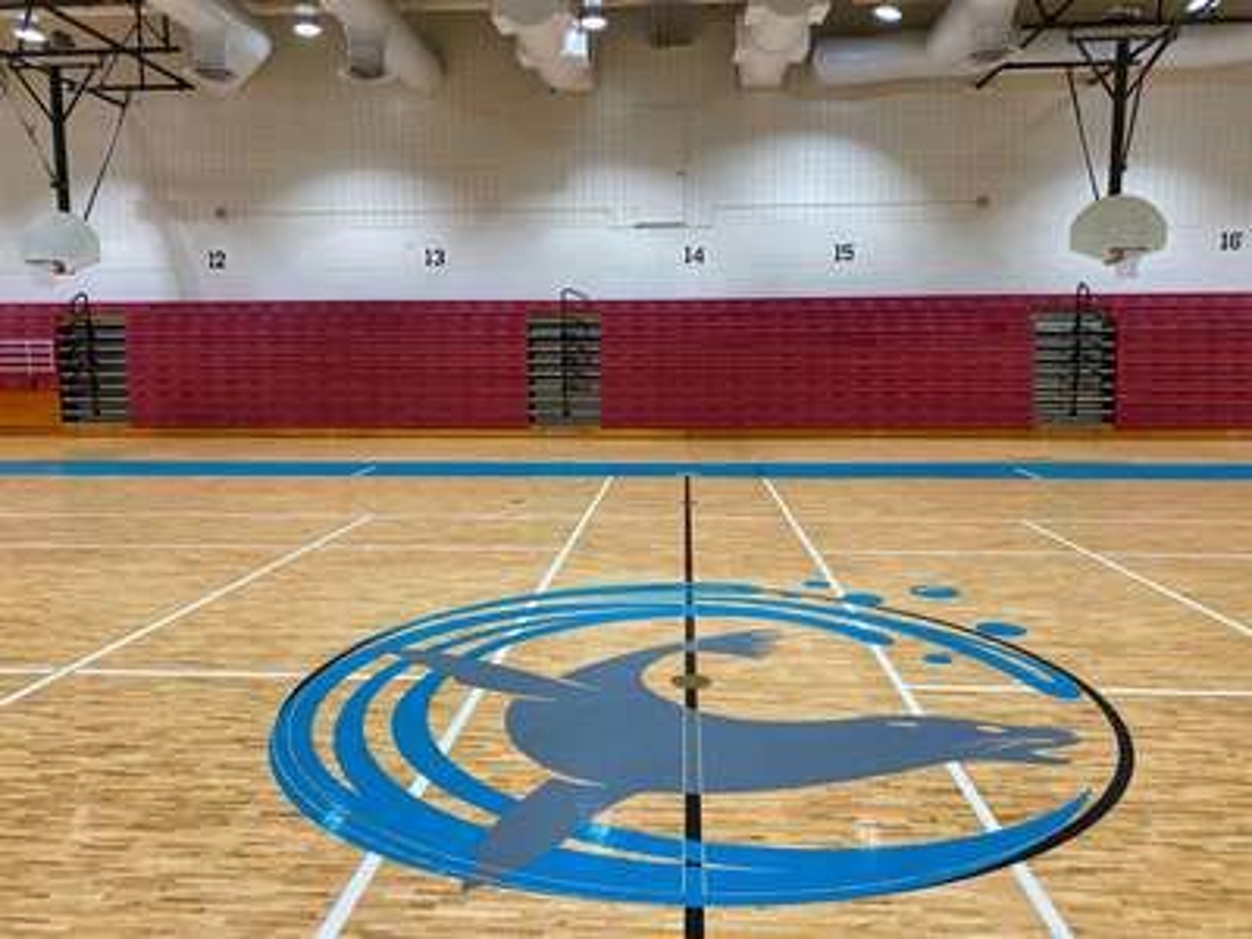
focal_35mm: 26
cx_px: 626
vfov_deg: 53.1
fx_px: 940
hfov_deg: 67.3
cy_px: 470
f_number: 1.8
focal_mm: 4.25
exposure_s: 1/120
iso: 100
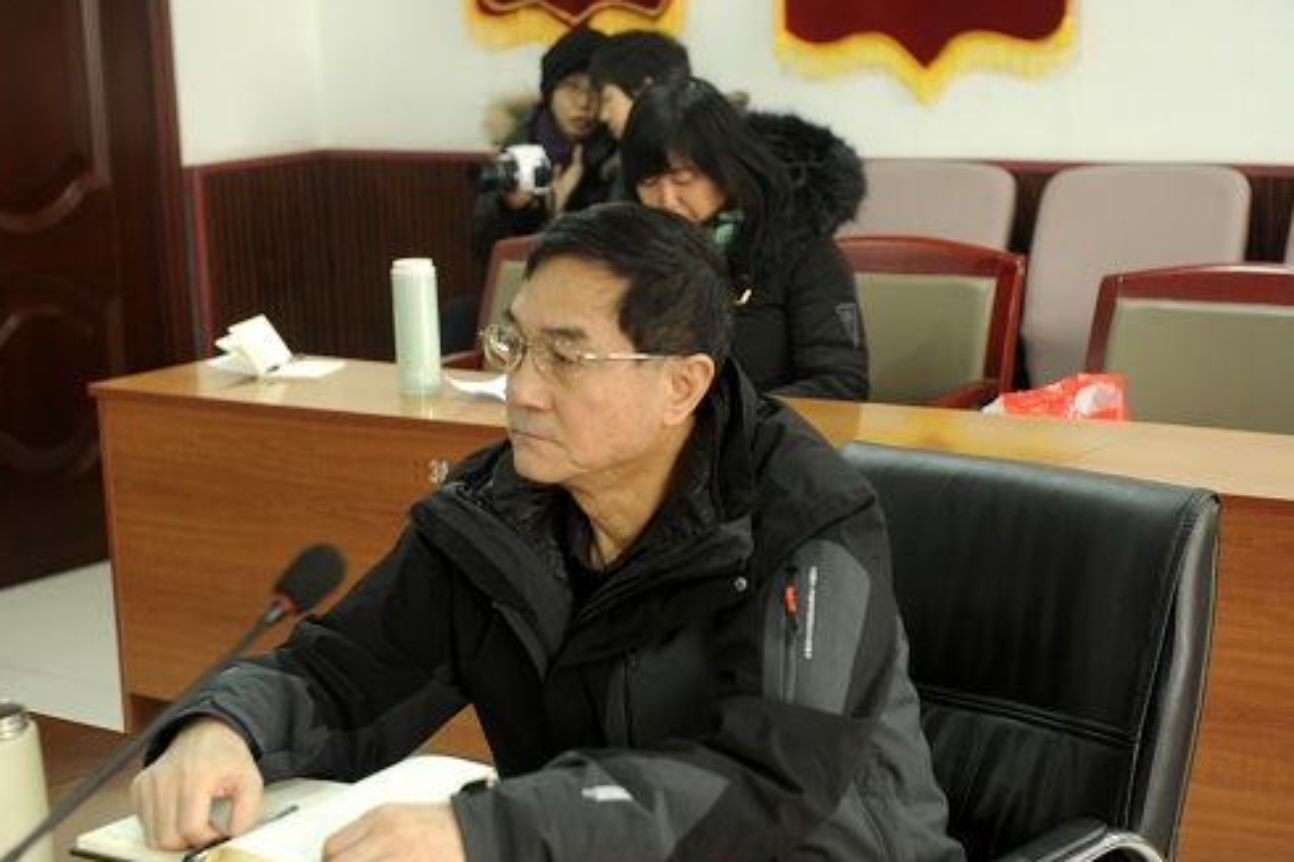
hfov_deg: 25.7
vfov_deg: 17.3
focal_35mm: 79
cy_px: 473
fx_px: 2838
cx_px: 614
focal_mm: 70
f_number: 4.5
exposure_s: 1/25
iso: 1000
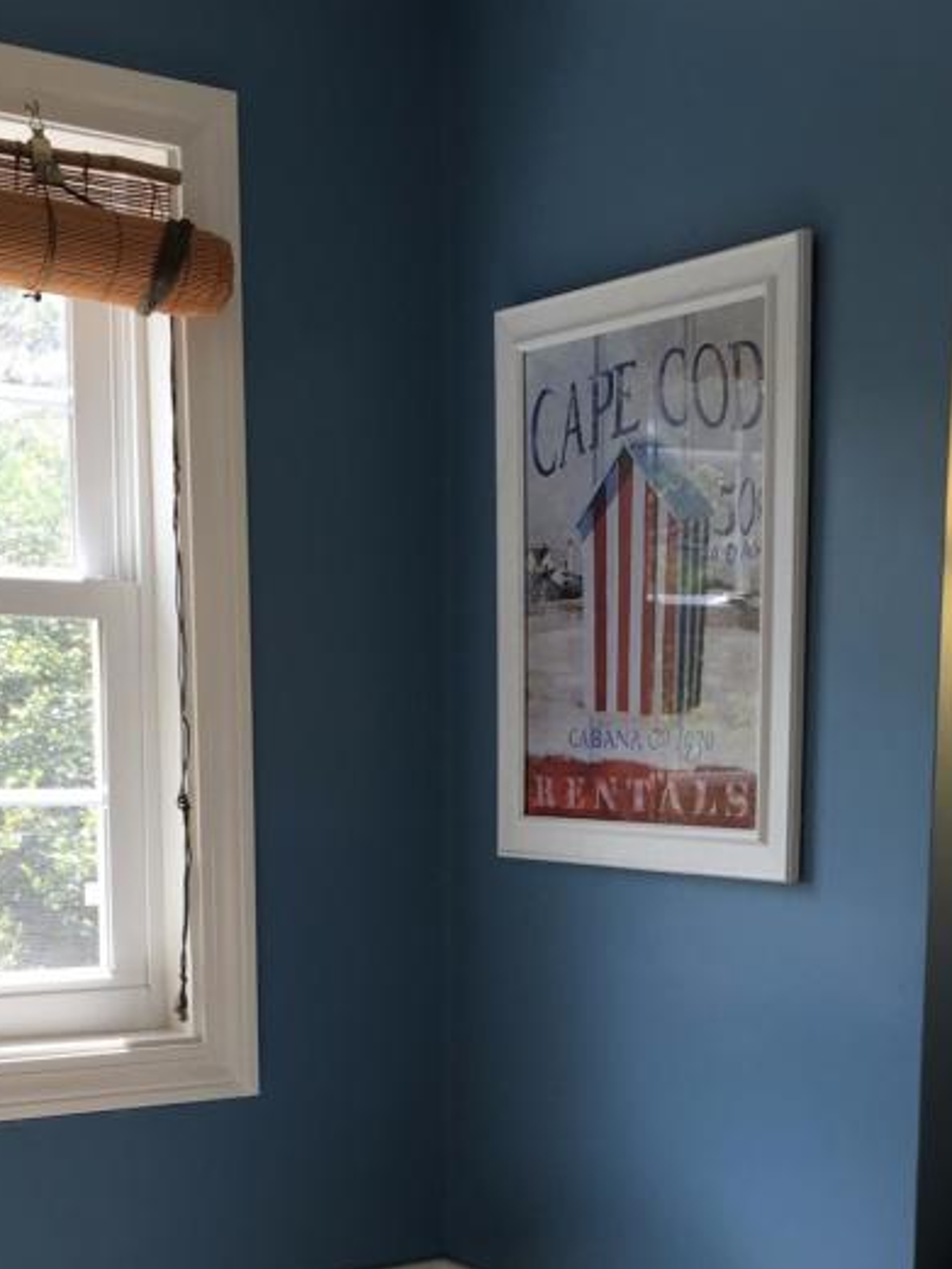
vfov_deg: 32.3
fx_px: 2089
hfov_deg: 25.6
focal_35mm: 57
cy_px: 1120
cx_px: 567
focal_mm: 4.15
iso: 40
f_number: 2.2
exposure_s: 1/120
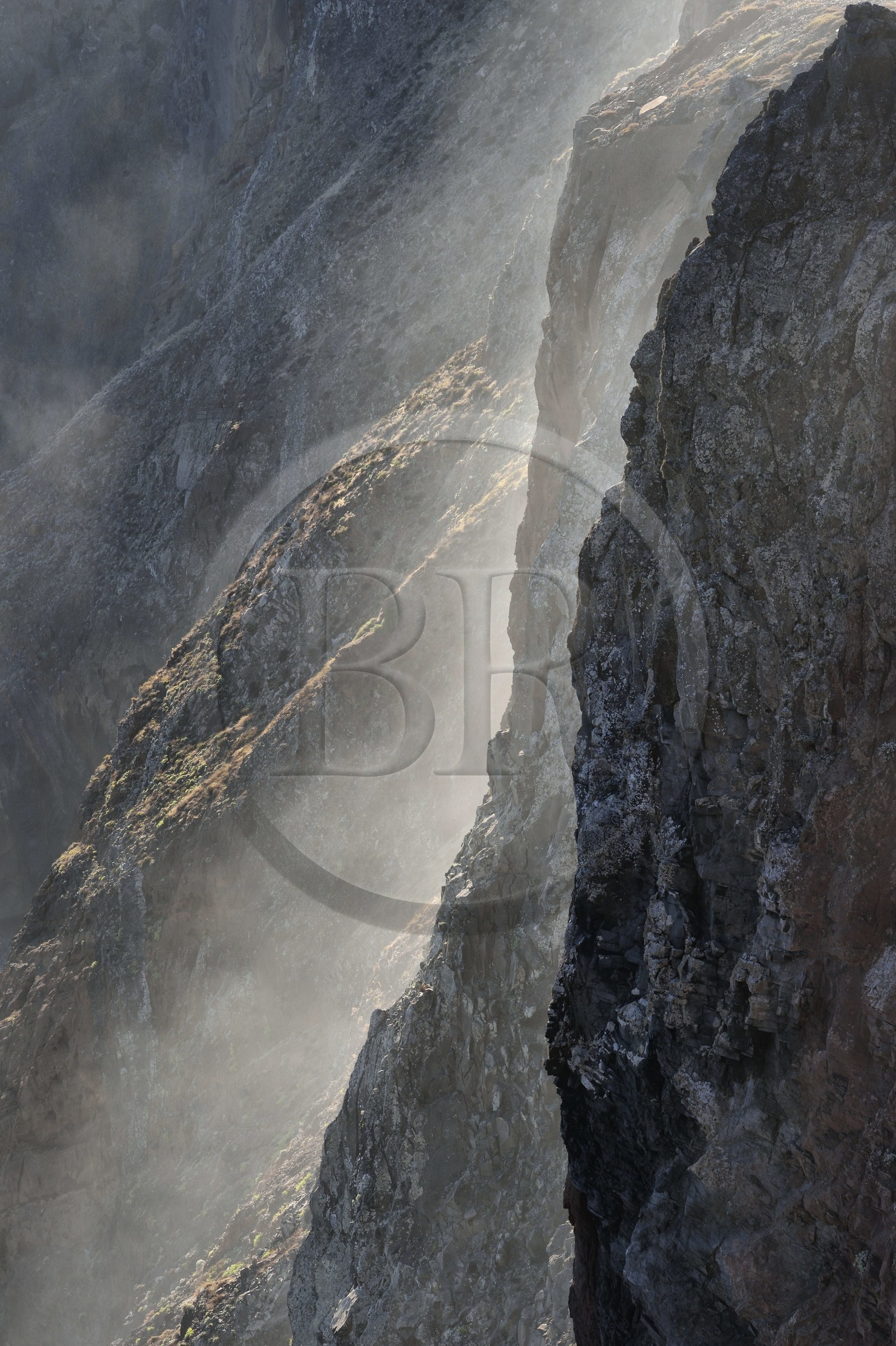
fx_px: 7475
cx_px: 448
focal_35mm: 200
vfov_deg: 10.3
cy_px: 673
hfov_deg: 6.9
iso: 200
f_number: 13
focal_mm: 200
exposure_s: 1/160
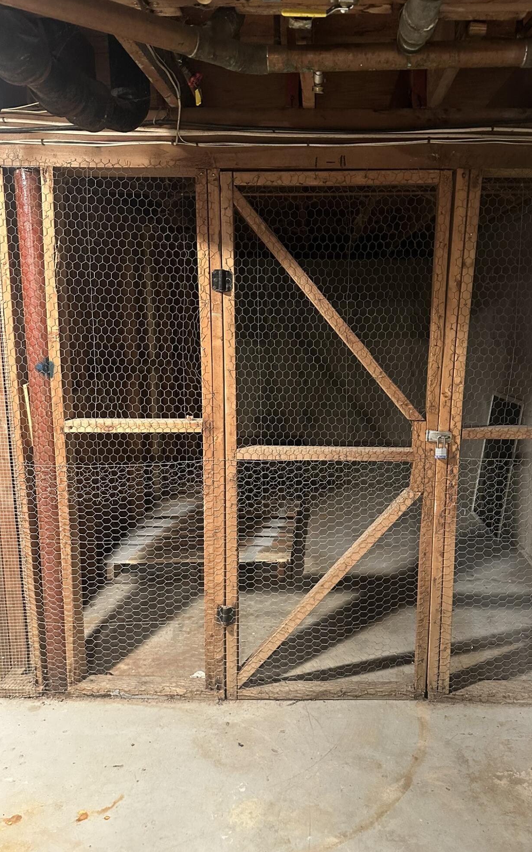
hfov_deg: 47.4
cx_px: 311
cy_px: 425
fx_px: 603
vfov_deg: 70.4
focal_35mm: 26
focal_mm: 6.86
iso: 1000
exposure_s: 1/30
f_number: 1.78
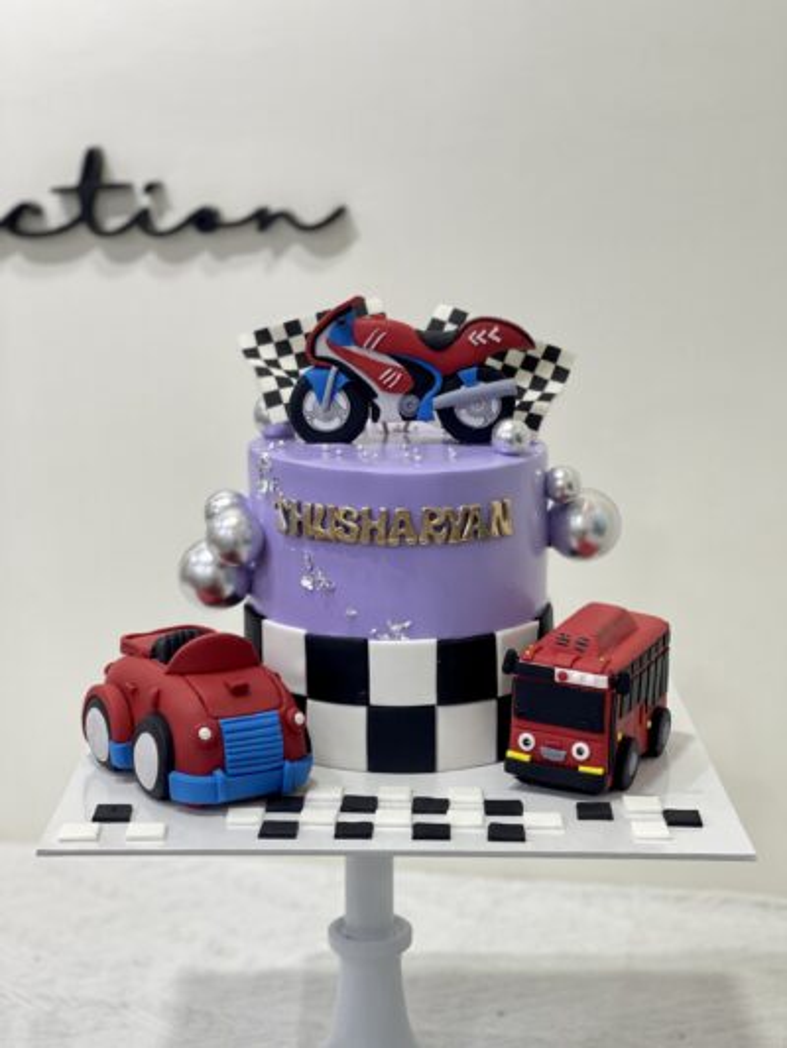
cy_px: 524
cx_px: 394
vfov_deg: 30.3
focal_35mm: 64
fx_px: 1939
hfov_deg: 22.9
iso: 125
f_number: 2.2
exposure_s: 1/50
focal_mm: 7.5
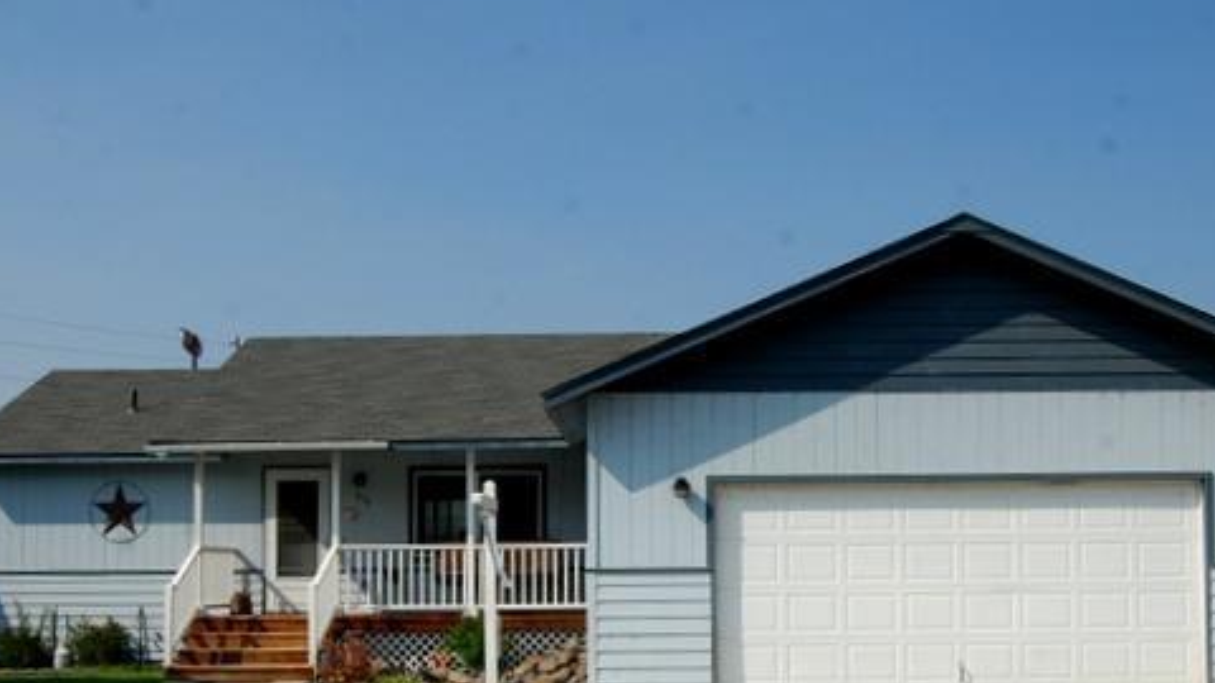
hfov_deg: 44.6
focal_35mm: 46
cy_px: 495
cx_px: 625
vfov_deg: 25.7
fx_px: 1482
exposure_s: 1/400
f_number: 10
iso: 200
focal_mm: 22
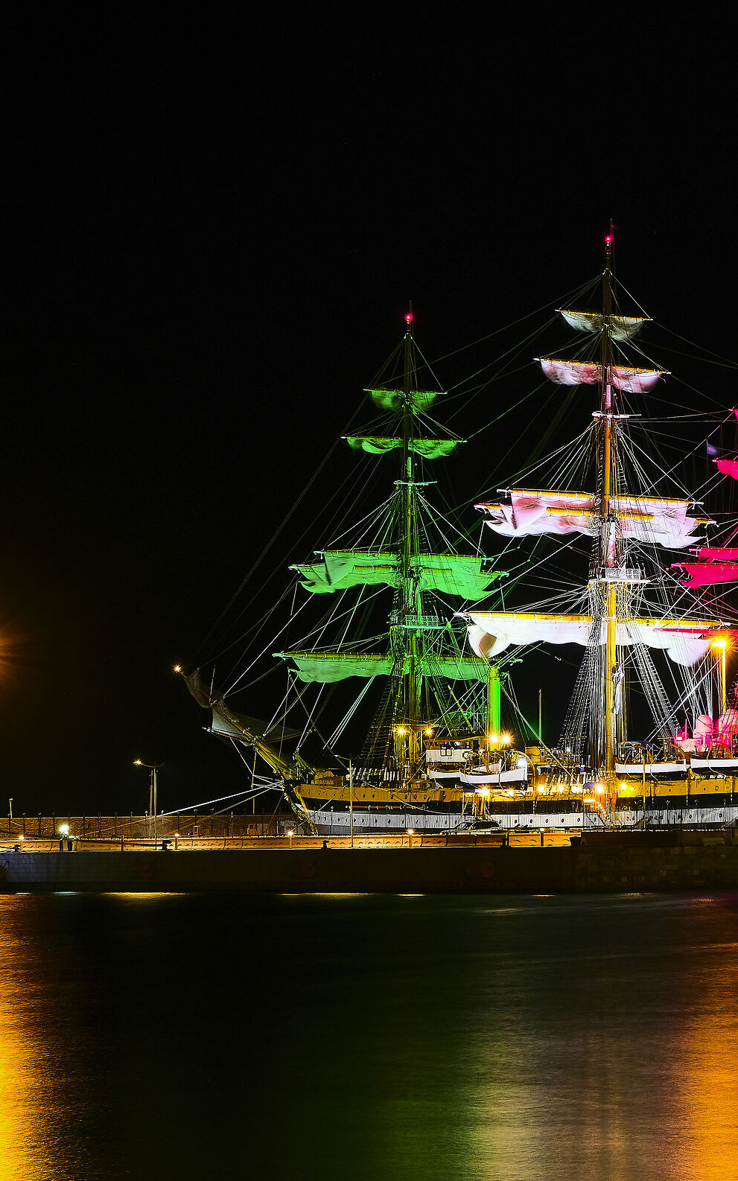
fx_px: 4120
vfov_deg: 16.3
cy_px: 591
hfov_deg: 10.2
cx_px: 631
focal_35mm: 128
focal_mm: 55
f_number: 11
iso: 320
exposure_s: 8
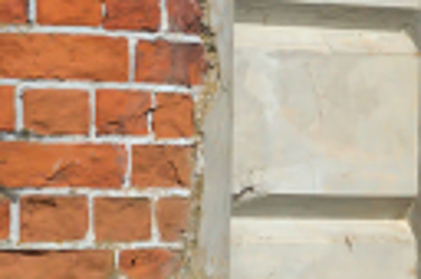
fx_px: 4240
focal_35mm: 363
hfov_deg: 5.6
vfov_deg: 3.8
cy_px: 123
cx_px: 763
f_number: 7.1
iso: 200
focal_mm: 62
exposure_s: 1/2500
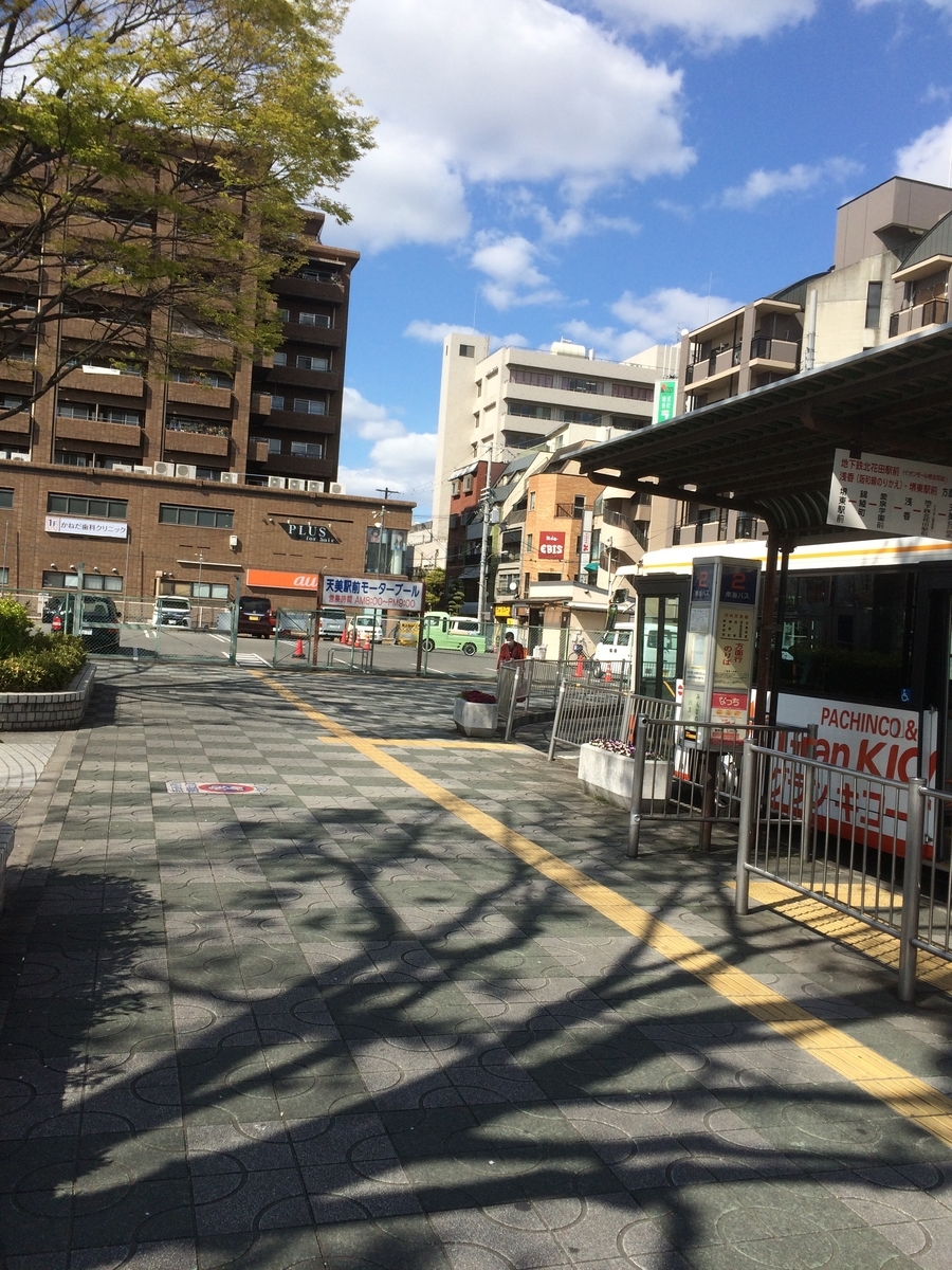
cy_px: 635
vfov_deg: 61.7
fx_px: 1063
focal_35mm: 29
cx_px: 476
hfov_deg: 48.2
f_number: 2.2
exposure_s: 1/2283
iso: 32
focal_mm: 4.15
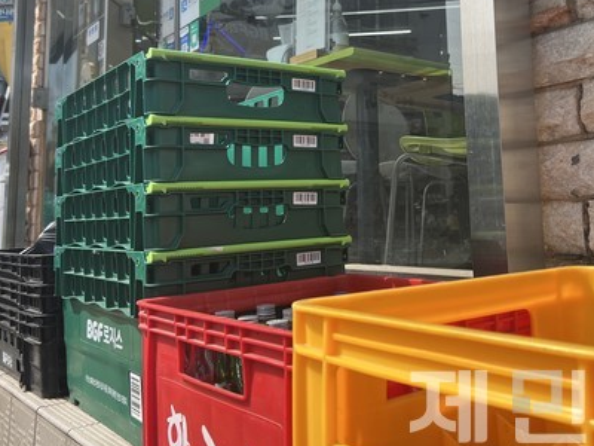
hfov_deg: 47.6
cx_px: 358
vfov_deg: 36.2
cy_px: 131
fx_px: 669
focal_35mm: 39
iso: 50
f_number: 1.5
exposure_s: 1/1934
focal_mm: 5.7
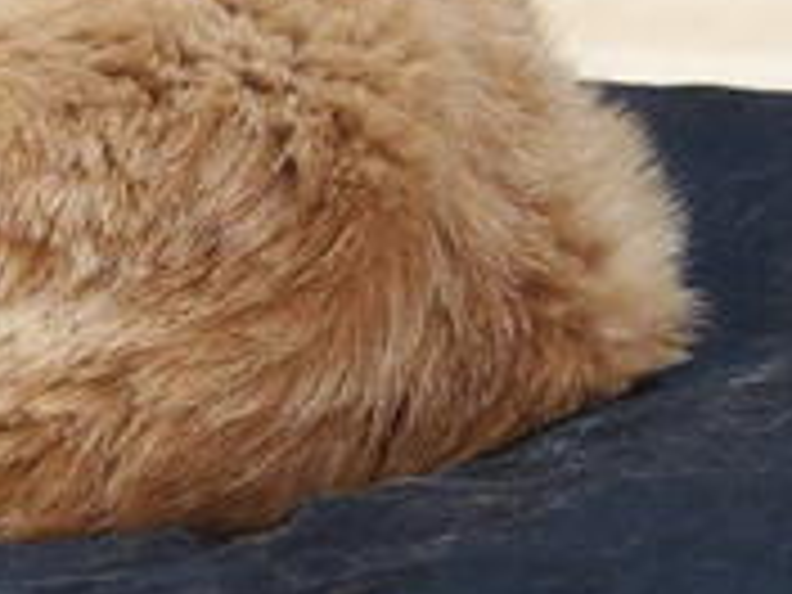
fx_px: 11714
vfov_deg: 2.9
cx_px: -94
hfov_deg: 3.9
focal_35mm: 512
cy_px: 225
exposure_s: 1/50
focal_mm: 42.5
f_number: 2.8
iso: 1600
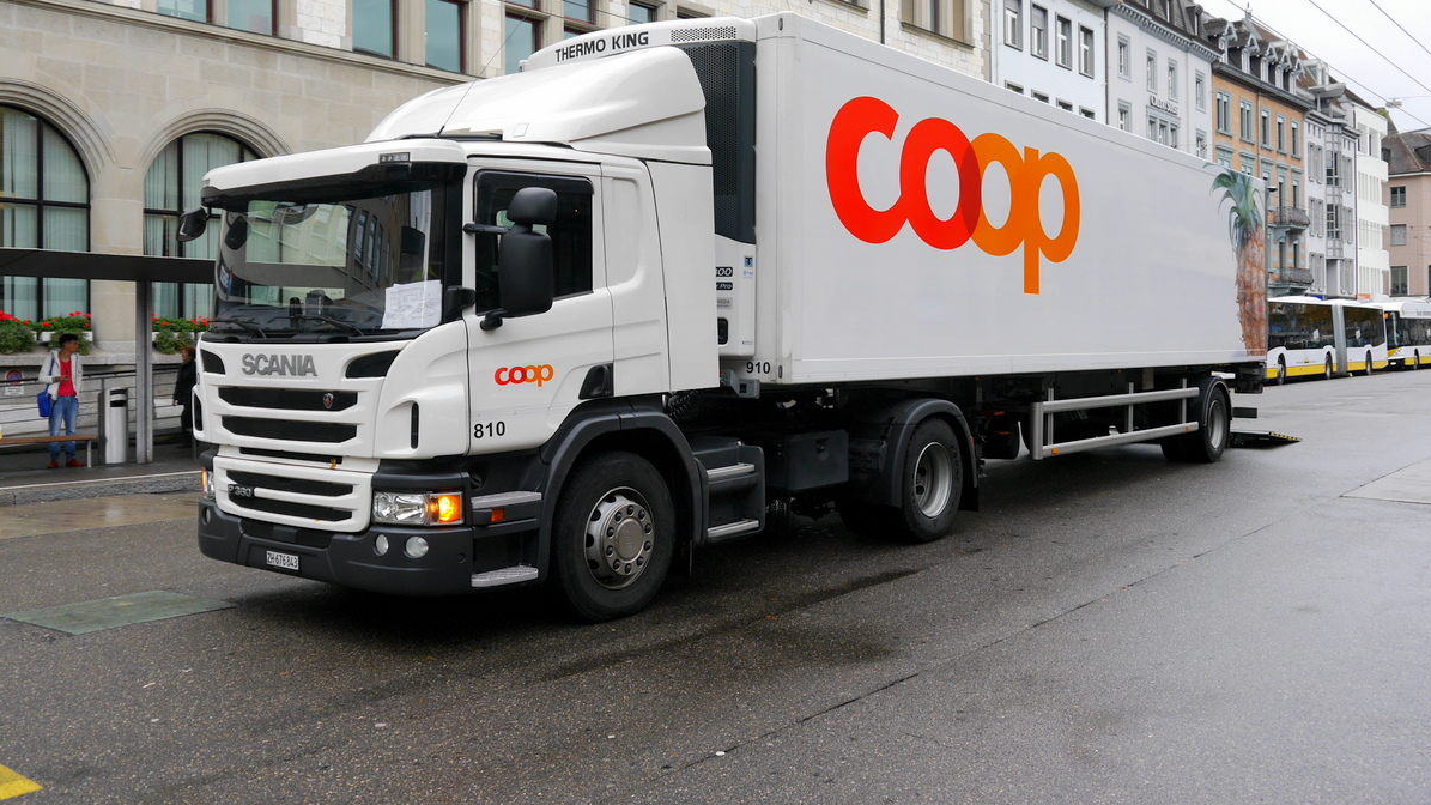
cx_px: 716
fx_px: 1328
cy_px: 337
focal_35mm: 35
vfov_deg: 33.6
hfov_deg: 56.6
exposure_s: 1/160
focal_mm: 16
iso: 160
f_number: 5
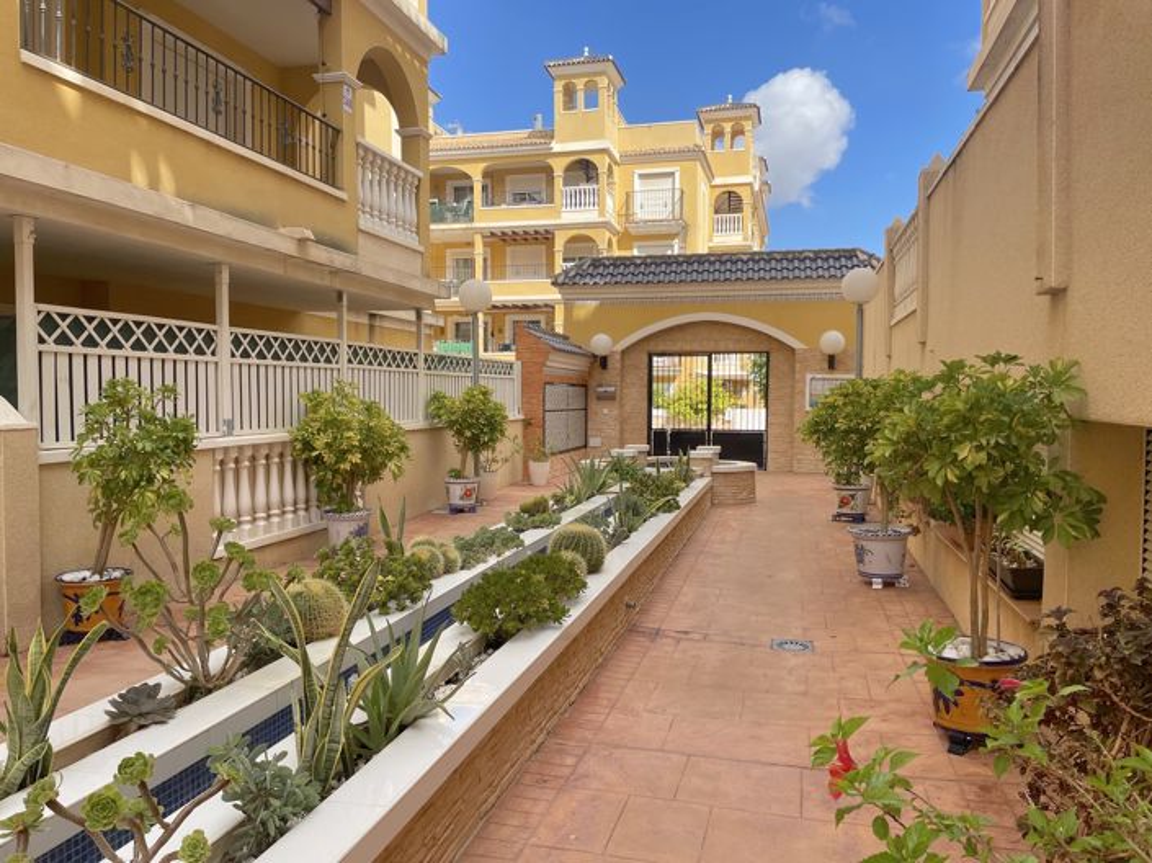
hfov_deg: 67.3
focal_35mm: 26
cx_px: 576
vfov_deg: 53.0
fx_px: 865
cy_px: 432
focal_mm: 4.2
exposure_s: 1/1742
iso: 32
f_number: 1.6
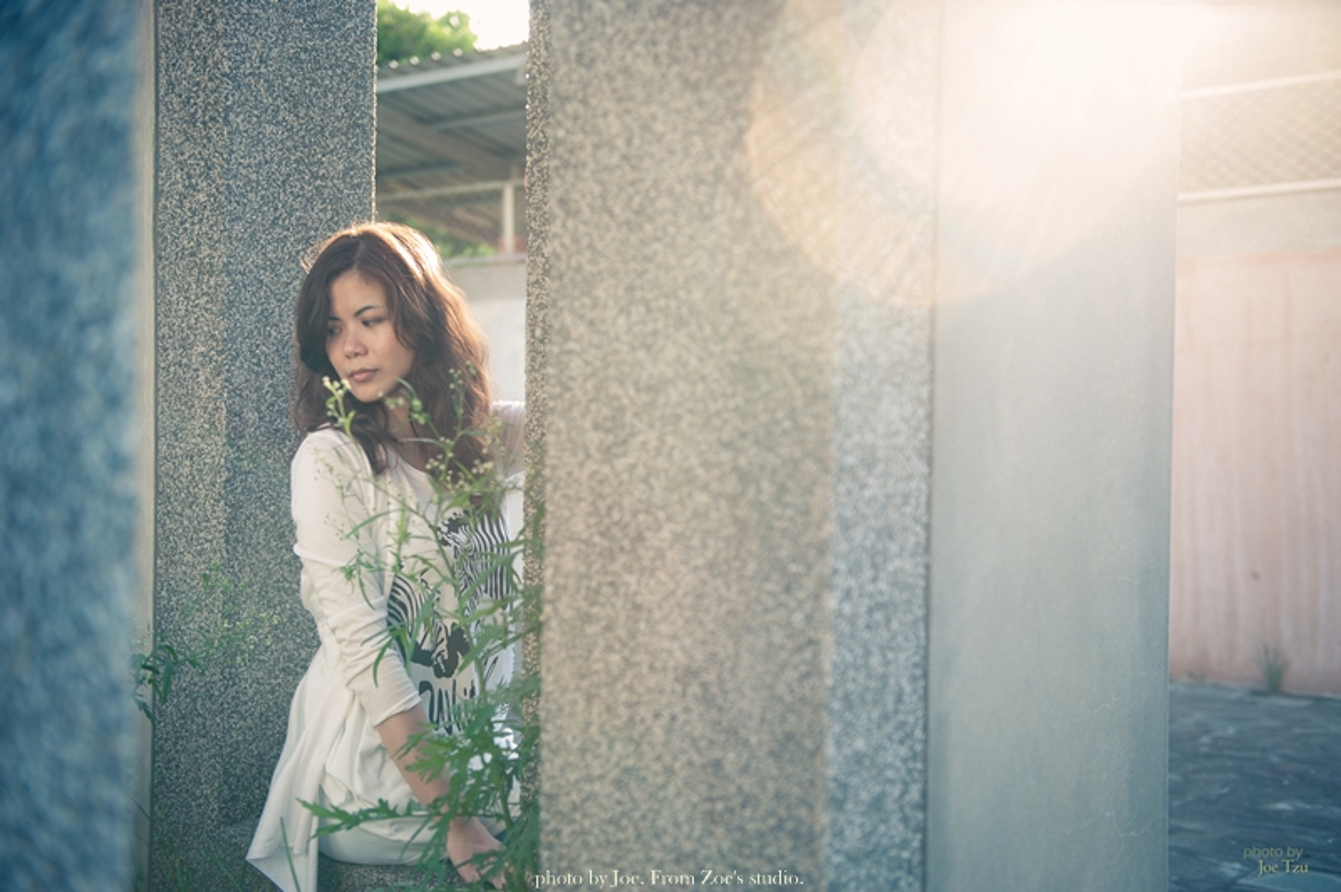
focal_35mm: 42
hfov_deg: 46.4
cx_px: 670
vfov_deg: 31.8
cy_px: 446
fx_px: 1563
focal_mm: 42
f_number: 2.8
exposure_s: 1/160
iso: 100
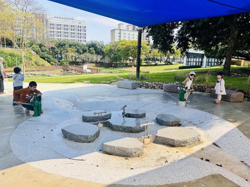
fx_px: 181
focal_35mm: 25
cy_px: 91
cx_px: 126
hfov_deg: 69.4
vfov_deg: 54.9
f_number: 1.78
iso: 80
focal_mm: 6.76
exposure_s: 1/1524
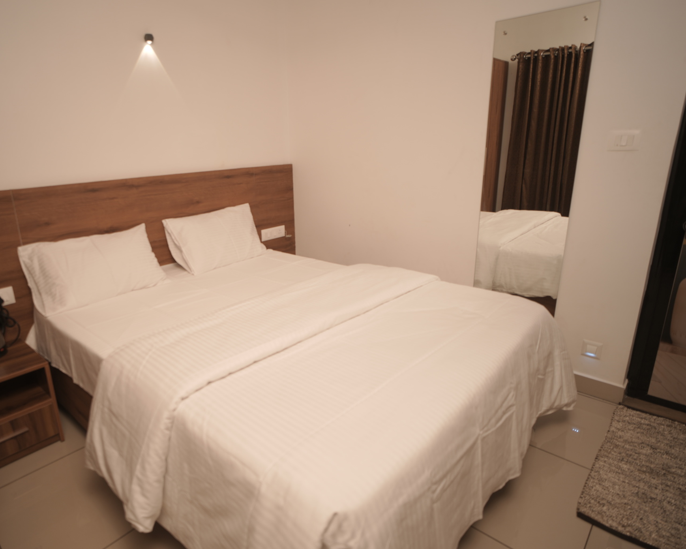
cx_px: 285
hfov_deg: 77.0
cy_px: 271
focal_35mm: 21
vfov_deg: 65.5
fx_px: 426
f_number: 4
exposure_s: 1/100
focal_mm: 18
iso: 125
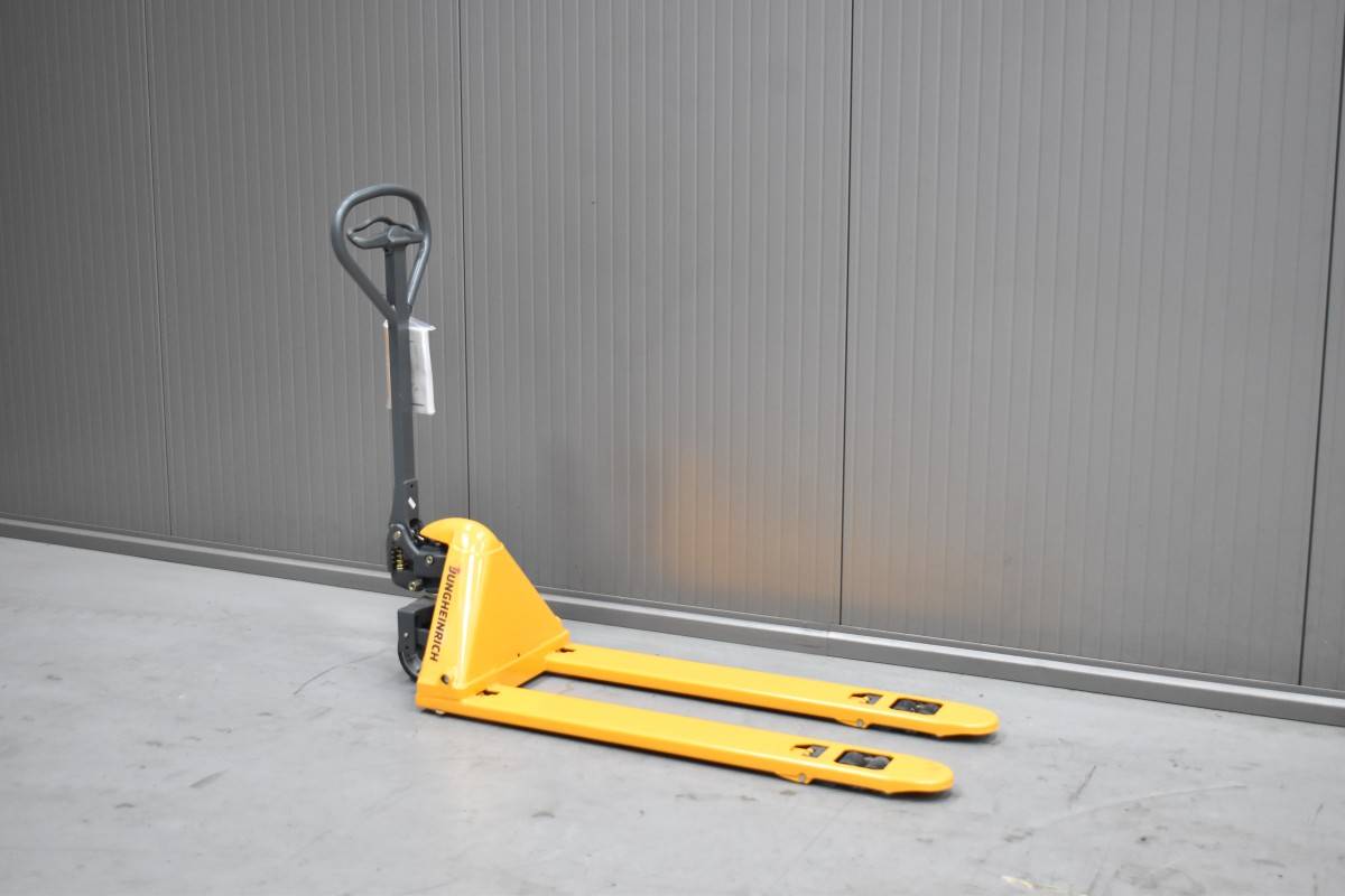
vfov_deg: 31.9
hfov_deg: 46.4
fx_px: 1569
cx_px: 672
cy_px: 448
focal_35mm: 42
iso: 1600
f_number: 4.5
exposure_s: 1/50
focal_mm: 28
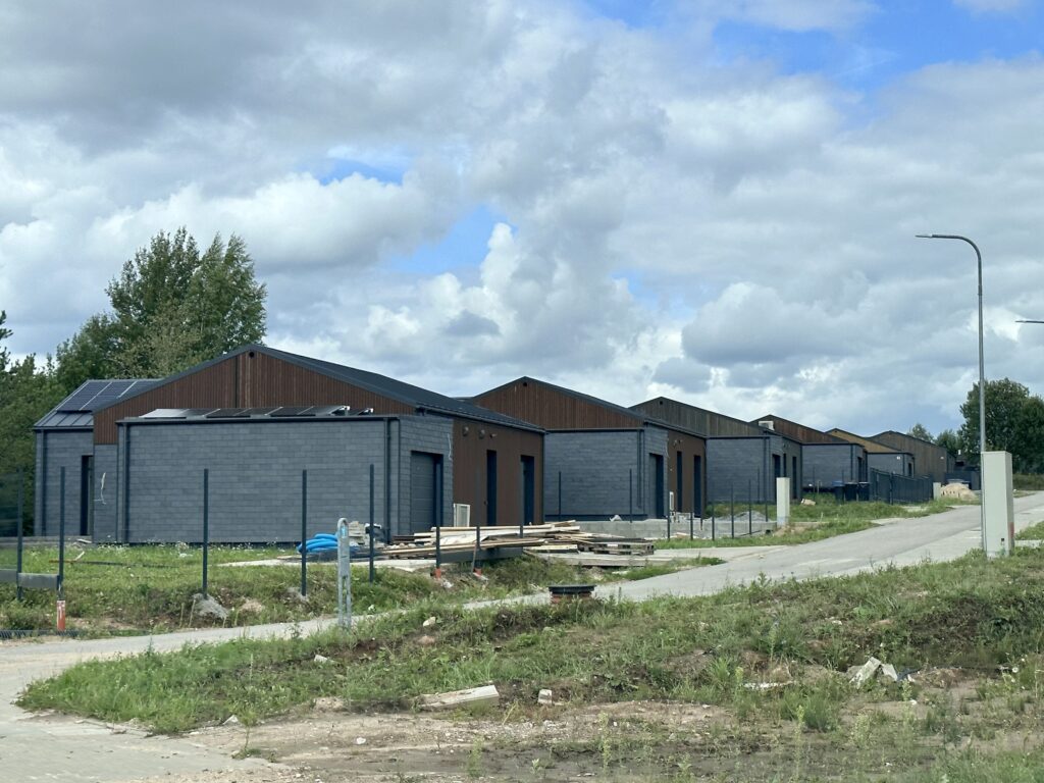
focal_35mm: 48
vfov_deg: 30.3
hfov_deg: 39.7
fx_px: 1448
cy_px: 392
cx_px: 522
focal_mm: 6.86
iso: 64
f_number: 1.78
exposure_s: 1/3876
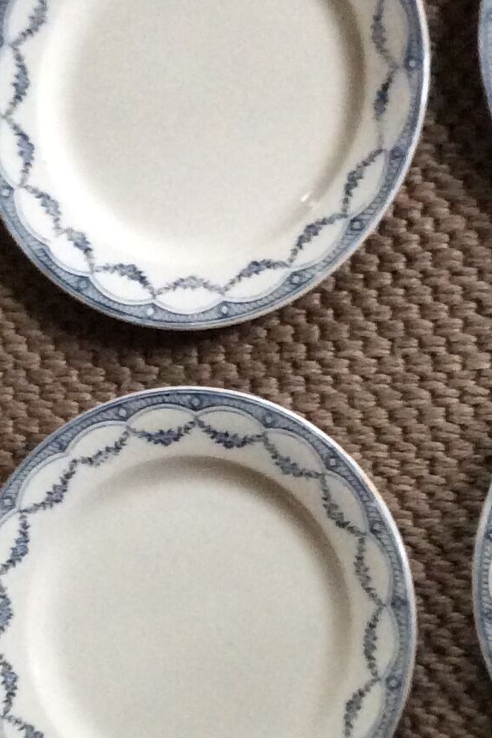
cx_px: 327
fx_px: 2050
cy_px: 616
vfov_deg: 20.1
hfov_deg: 13.7
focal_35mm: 100
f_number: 2.4
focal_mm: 3.3
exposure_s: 1/24
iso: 200
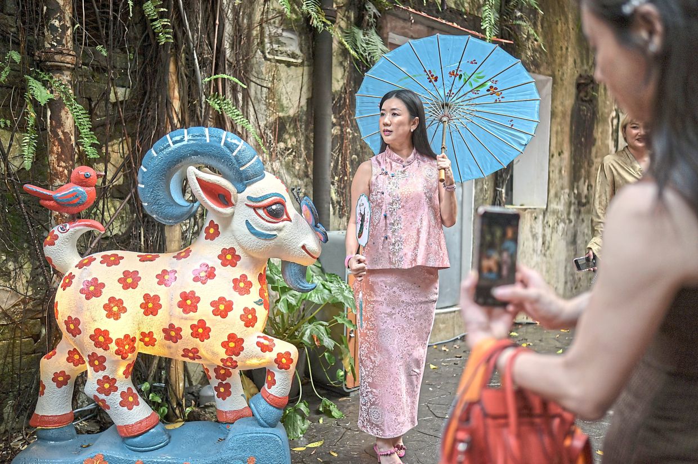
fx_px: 678
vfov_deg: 37.8
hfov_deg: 54.5
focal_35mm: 35
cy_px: 232
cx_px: 349
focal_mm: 35
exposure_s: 1/400
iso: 500
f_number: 1.8
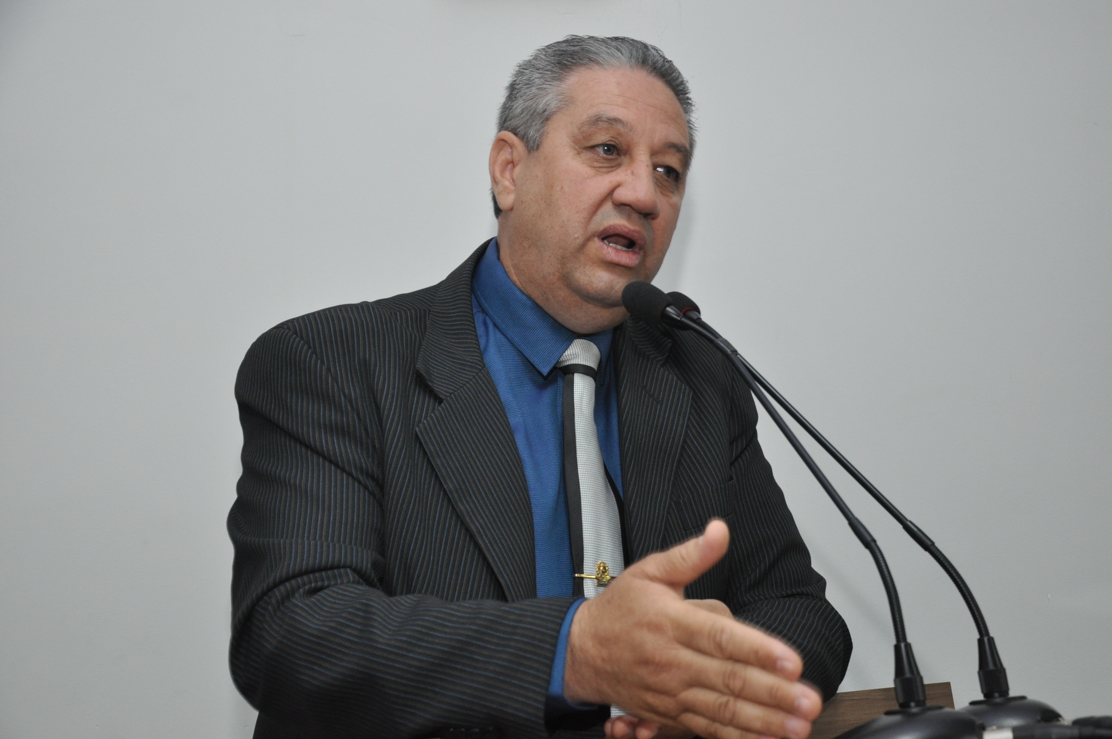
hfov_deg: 38.9
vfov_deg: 26.4
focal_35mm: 51
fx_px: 1573
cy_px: 370
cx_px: 556
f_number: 5.6
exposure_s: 1/60
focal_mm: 34
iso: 800
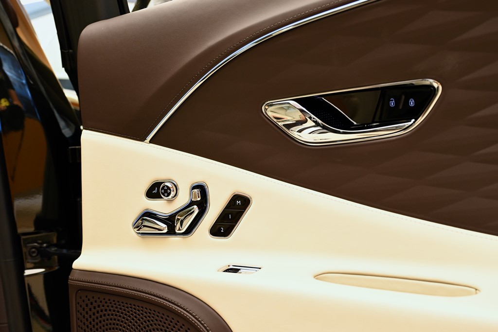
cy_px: 166
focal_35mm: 38
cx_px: 249
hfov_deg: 50.7
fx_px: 526
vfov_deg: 35.1
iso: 800
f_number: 5.6
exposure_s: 1/25
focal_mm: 38
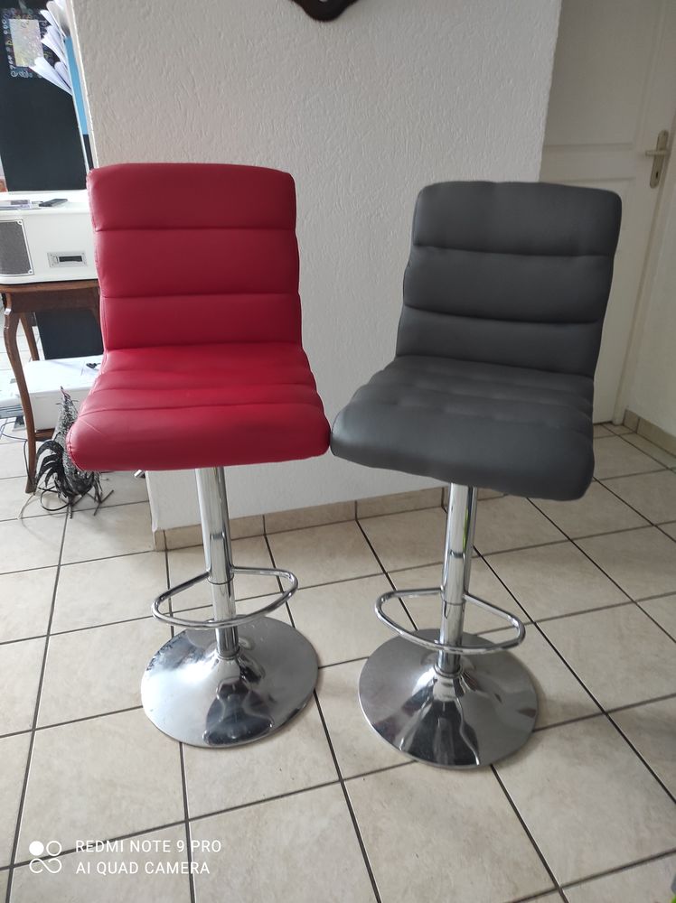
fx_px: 652
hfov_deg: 54.8
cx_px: 338
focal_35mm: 25
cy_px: 452
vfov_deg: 69.4
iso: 755
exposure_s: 1/33
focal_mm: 5.43
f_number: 1.89
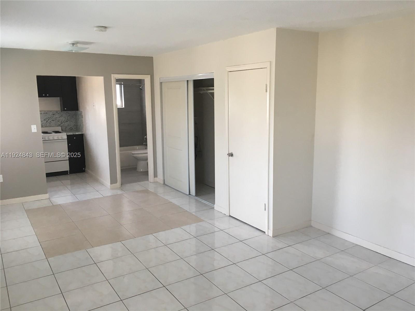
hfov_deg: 61.7
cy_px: 156
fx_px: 348
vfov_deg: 48.2
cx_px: 208
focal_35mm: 29
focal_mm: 4.15
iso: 25
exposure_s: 1/30
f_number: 2.2
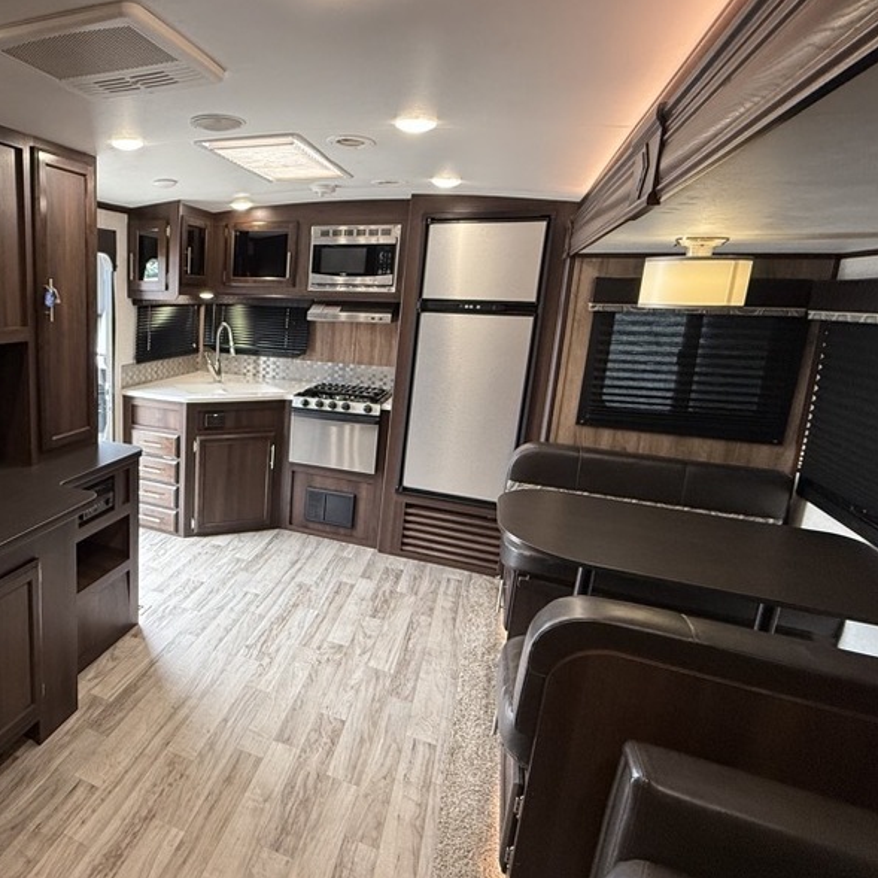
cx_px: 206
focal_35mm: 21
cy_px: 413
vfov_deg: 72.1
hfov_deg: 67.0
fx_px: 603
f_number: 2.2
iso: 320
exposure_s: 1/99
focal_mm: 2.22
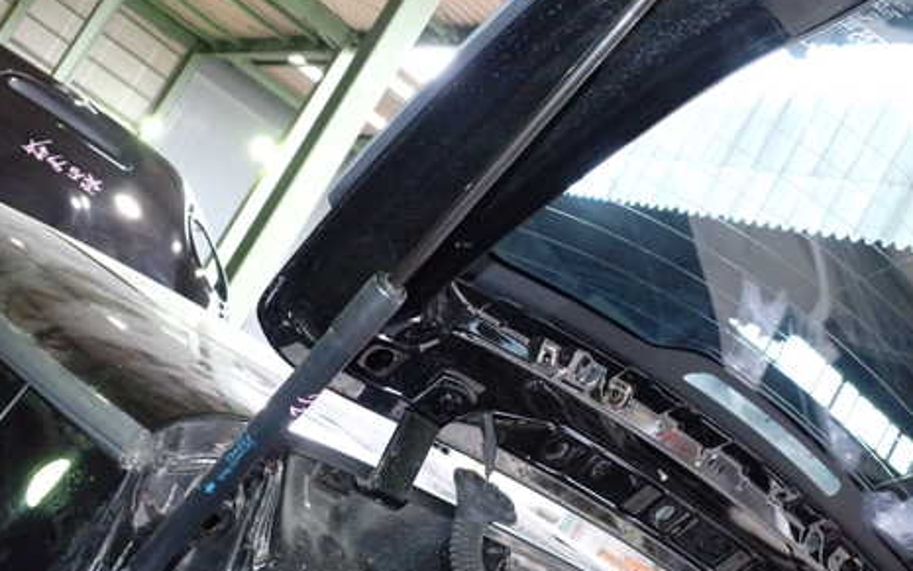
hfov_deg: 48.1
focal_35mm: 41
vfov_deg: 31.3
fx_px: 1021
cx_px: 397
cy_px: 288
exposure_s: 1/10
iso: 1000
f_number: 9
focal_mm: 5.4
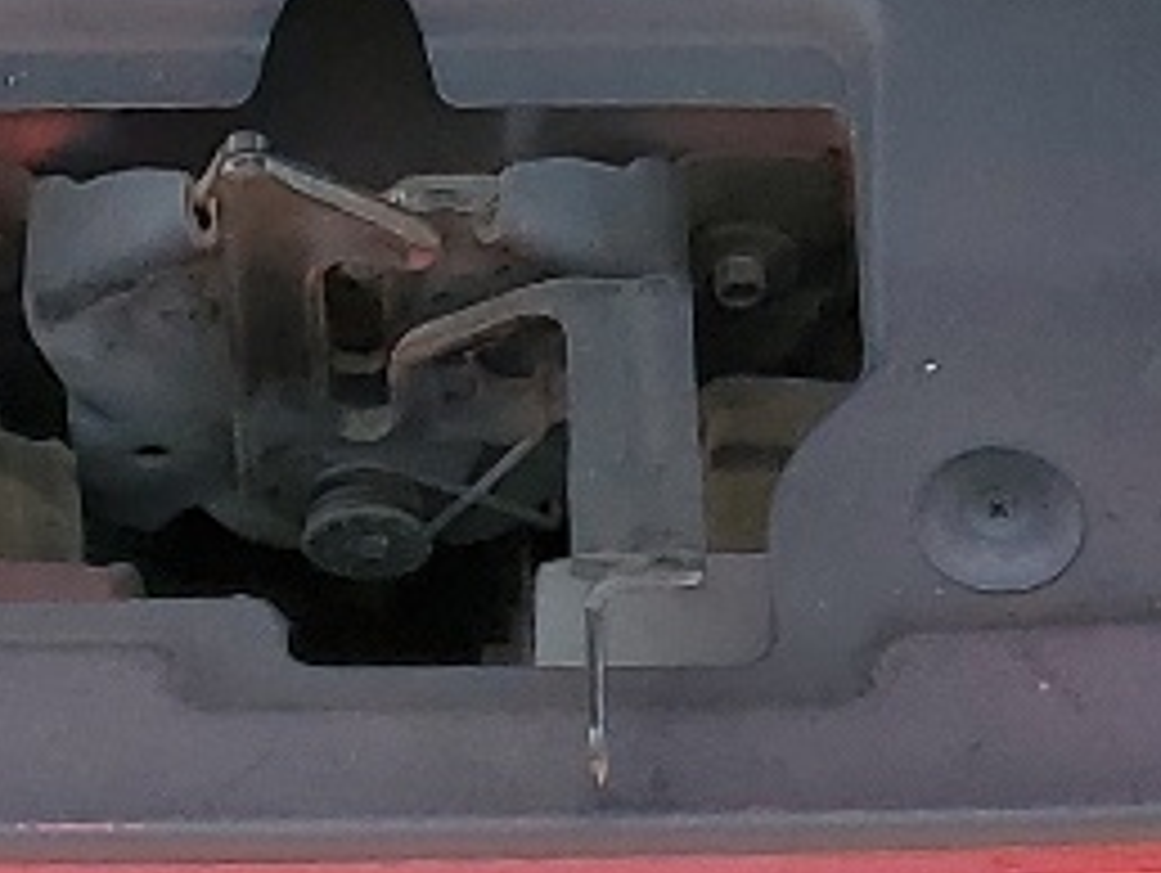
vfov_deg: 8.3
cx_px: 468
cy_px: -1426
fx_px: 5405
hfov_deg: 12.3
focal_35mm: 161
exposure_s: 1/625
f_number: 1.5
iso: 50
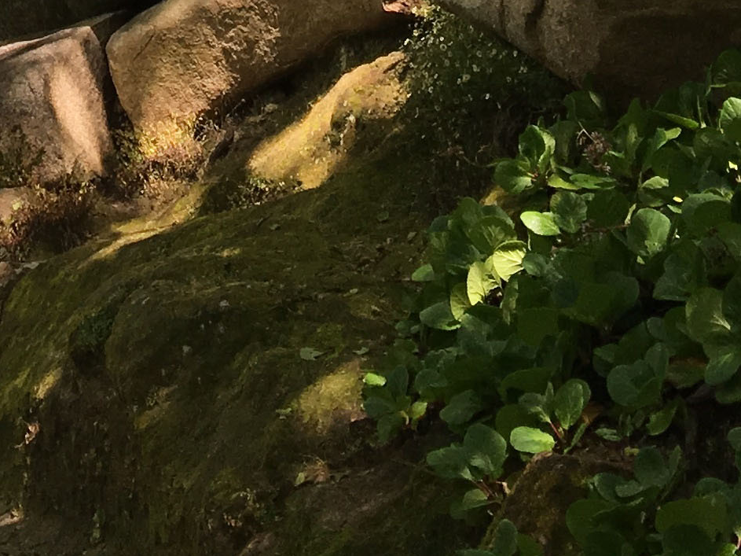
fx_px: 2654
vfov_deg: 10.7
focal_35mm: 124
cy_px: -630
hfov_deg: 15.2
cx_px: -189
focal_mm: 4.2
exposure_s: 1/301
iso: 25
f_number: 2.2
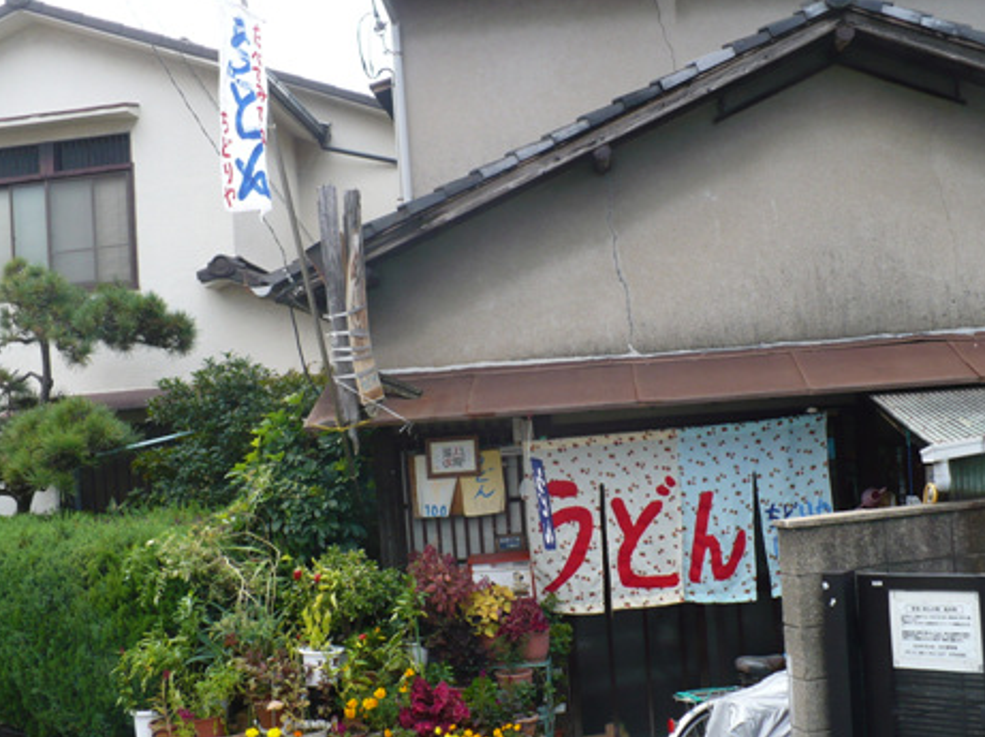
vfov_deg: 34.3
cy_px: 391
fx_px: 1194
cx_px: 514
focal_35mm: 42
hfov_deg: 44.8
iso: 100
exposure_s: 1/320
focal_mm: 6.1
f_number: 2.8
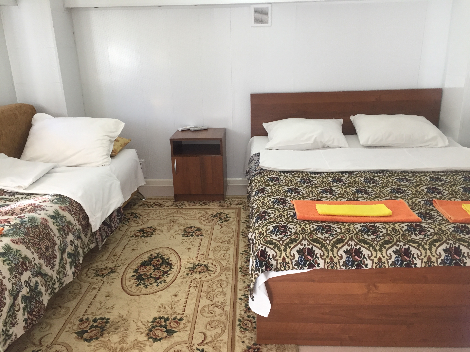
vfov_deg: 48.2
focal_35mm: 29
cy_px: 176
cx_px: 235
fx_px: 394
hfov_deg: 61.7
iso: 50
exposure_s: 1/33
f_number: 2.2
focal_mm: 4.15
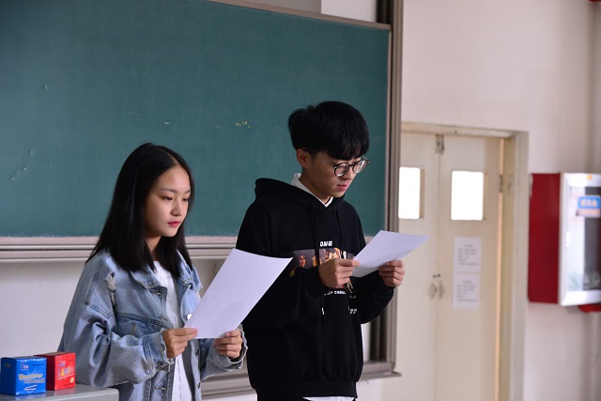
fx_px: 1586
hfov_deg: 21.5
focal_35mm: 95
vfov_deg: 14.4
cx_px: 300
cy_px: 200
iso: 1250
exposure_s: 1/80
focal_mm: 95
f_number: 5.6
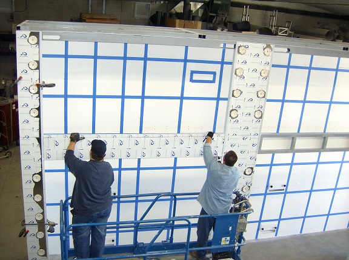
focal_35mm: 36
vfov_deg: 39.5
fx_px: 362
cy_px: 130
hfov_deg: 51.5
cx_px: 174
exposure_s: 1/64.5
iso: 100
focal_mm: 6
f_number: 2.8
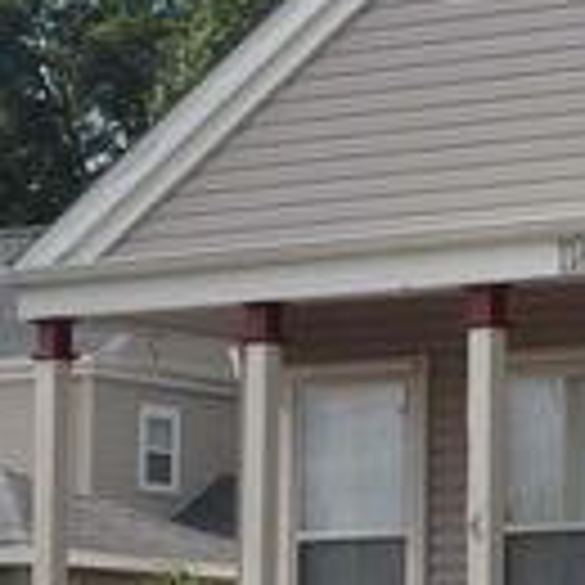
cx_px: 900
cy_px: 479
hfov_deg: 7.5
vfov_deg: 7.6
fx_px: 4378
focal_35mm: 229
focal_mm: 25.7
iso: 1600
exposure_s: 1/3200
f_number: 2.8
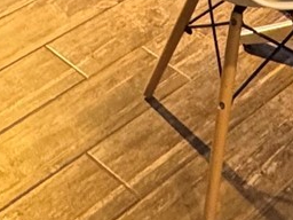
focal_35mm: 105
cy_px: -471
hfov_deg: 18.7
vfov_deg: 9.9
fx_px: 889
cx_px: 96
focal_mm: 2.22
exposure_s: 1/60
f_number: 2.2
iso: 320
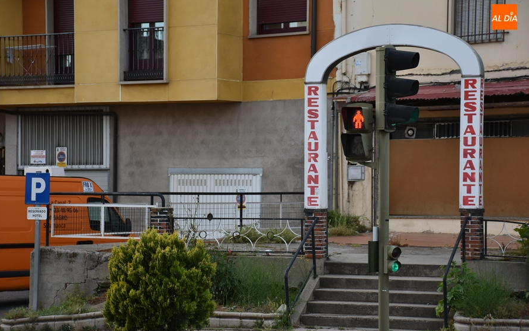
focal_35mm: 108
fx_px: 1557
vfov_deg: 12.1
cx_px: 263
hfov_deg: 19.3
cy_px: 171
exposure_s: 1/320
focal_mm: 70
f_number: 5
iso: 400
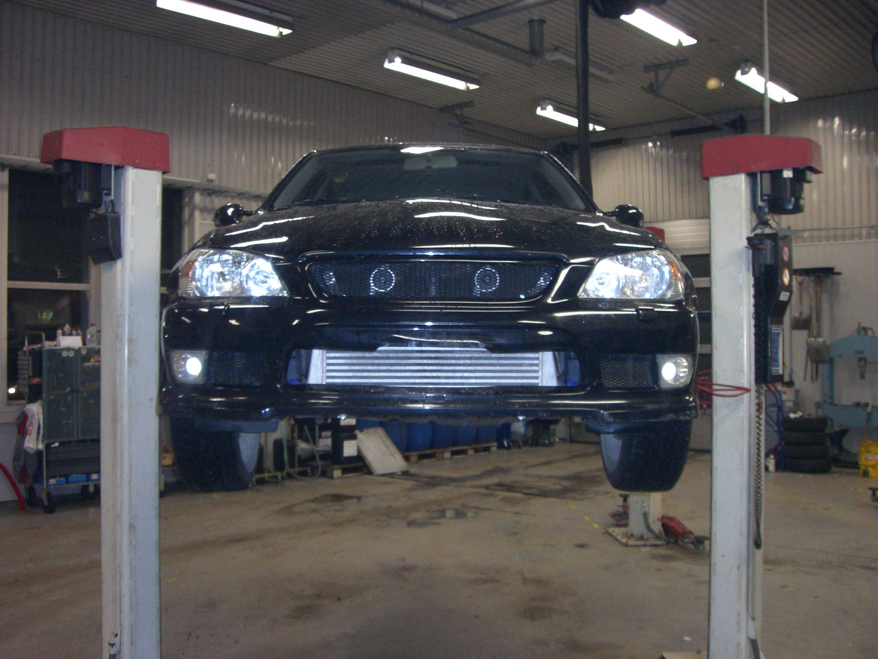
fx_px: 964
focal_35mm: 38
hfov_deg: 49.0
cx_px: 439
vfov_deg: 37.7
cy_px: 330
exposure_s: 1/60
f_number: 2.7
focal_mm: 6.2
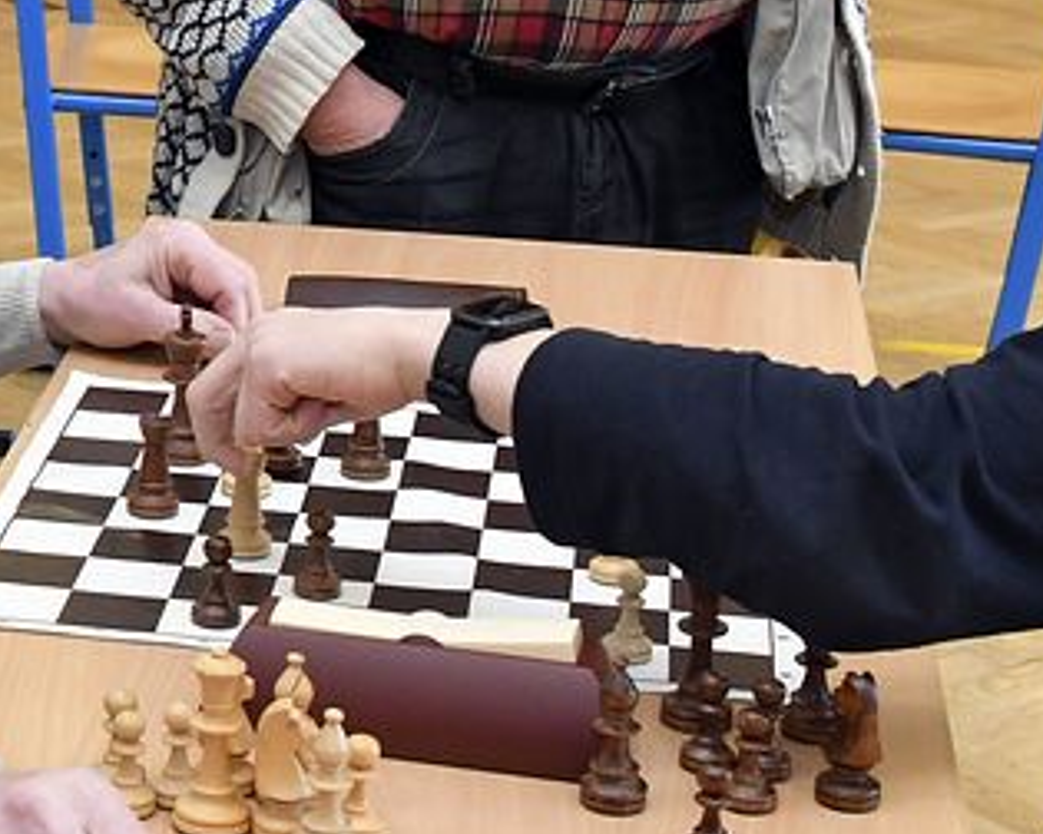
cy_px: 26
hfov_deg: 15.9
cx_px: -60
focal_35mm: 118
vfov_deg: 12.9
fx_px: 3643
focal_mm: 22
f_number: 6.3
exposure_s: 1/125
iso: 2000
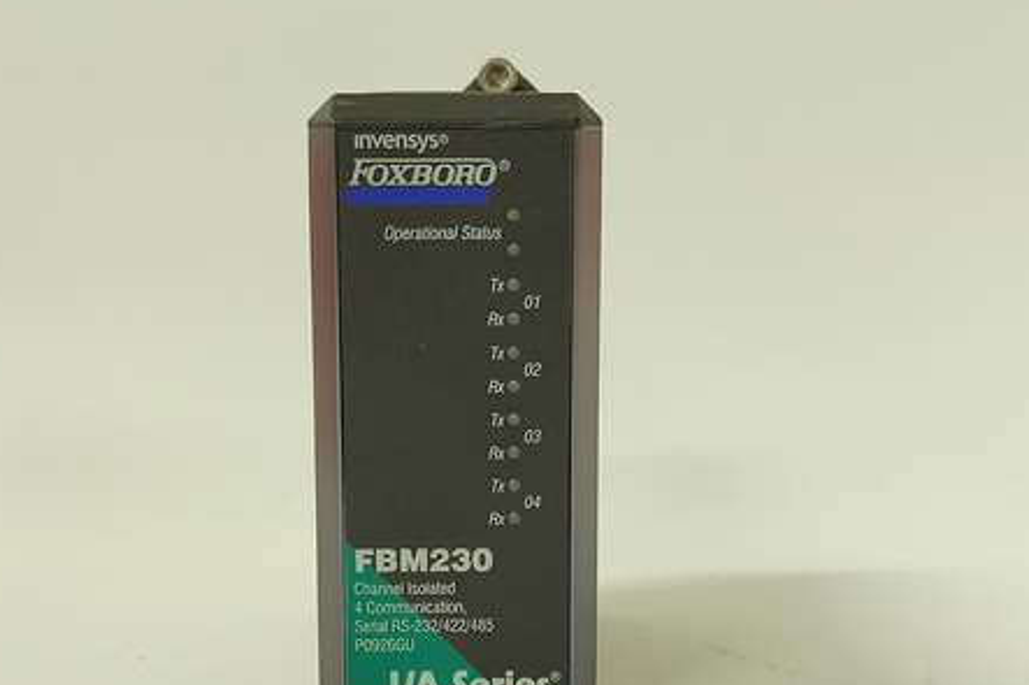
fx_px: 1543
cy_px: 408
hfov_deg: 36.9
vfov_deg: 25.0
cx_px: 472
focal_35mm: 54
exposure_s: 1/60
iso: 1628
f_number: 1.9
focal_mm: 5.52
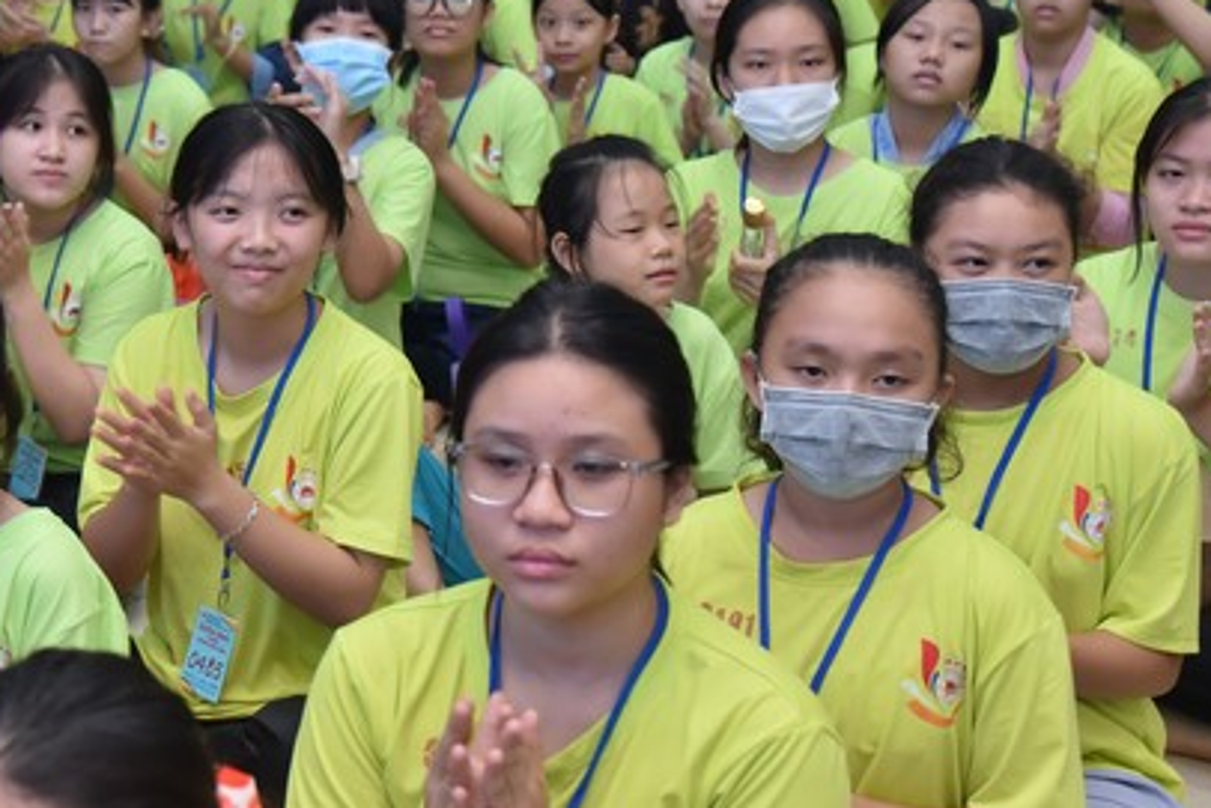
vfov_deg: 17.1
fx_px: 2692
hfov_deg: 25.0
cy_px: 319
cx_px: 265
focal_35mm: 80
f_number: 5
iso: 2000
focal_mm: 50
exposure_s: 1/125
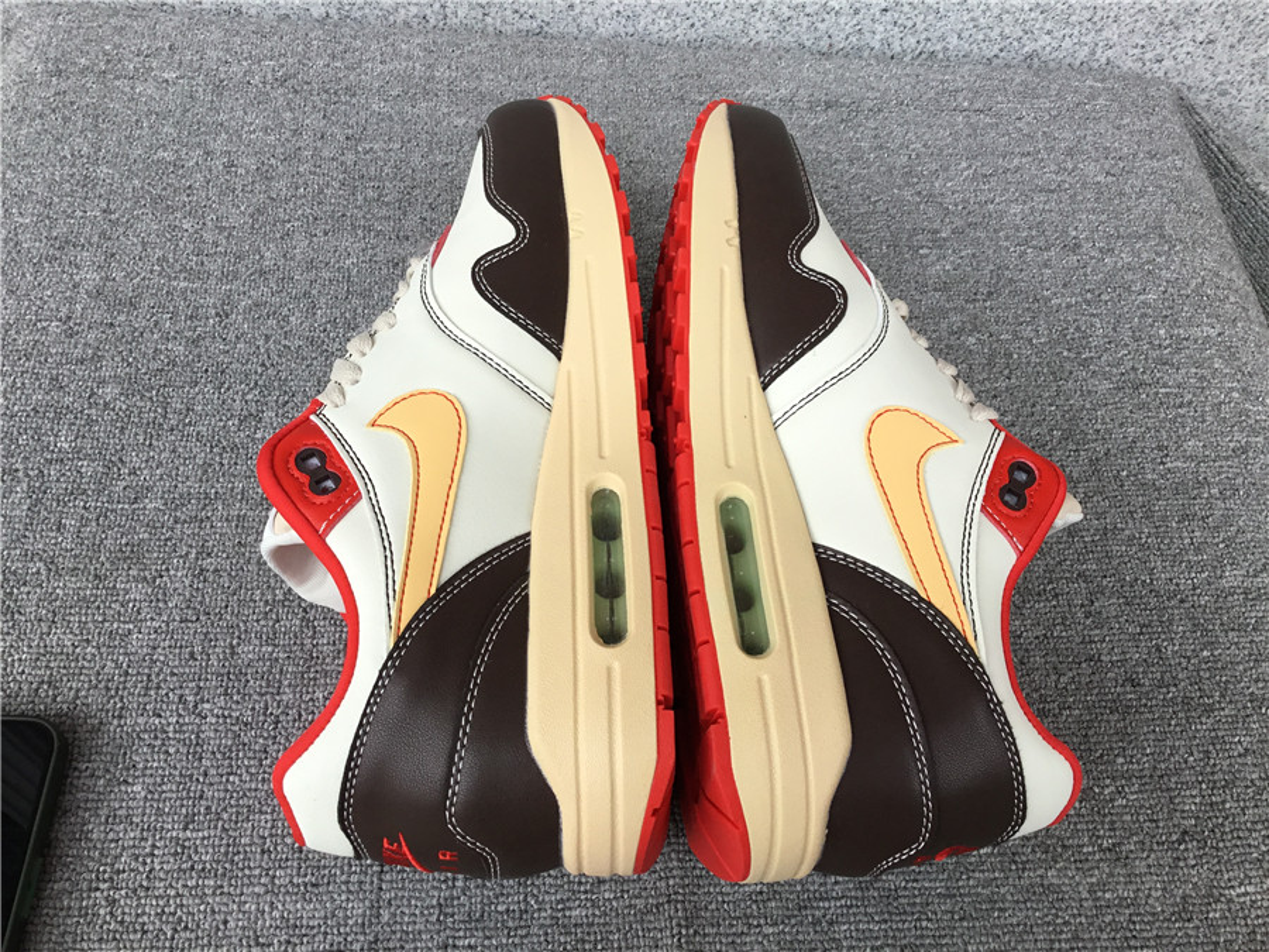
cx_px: 634
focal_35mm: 31
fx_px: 1136
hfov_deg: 58.4
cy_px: 476
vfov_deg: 45.4
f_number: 2.4
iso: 40
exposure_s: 1/120
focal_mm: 3.3
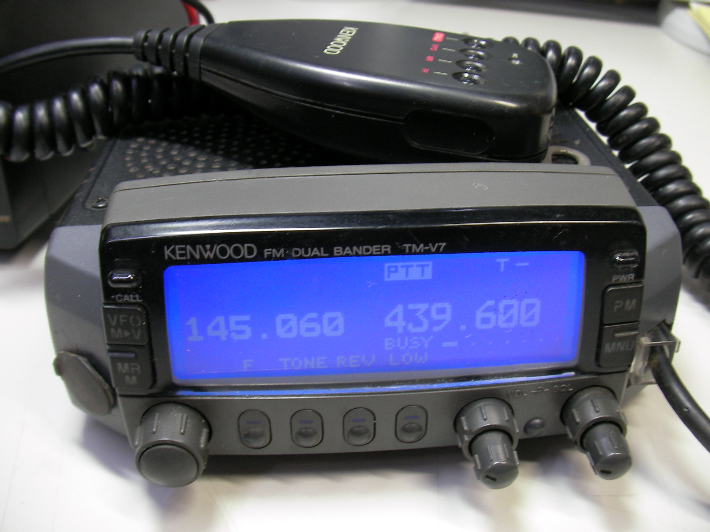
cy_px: 266
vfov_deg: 35.1
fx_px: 841
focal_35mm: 41
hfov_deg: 45.8
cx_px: 355
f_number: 3.5
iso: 100
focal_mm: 6.3
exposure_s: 1/16.3
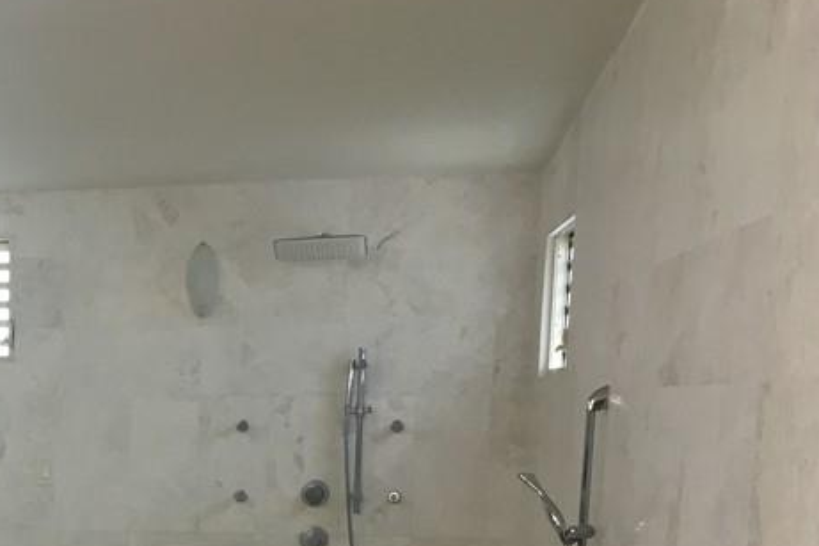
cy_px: 601
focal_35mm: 67
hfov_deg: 27.8
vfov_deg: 19.4
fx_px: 1524
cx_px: -48
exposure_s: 1/30
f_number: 2.2
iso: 64
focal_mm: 4.15
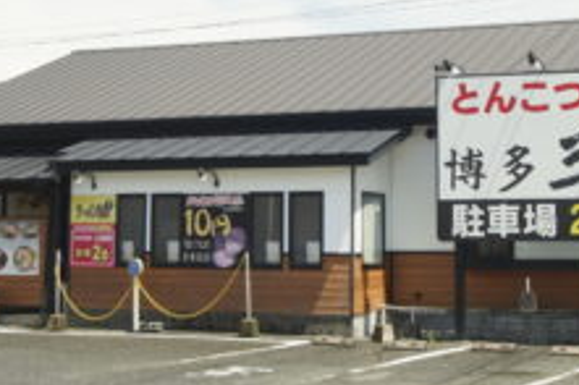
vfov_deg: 18.0
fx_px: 1205
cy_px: 82
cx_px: 380
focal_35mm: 75
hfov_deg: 26.9
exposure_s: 1/3200
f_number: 5
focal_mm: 24
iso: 800
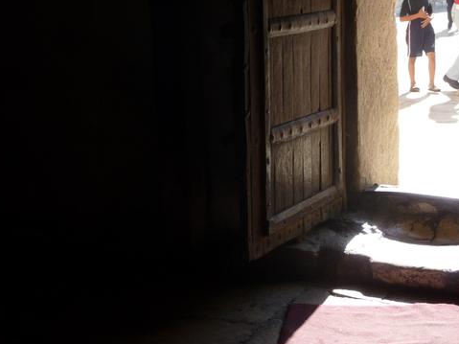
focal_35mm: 73
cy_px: 111
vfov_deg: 20.1
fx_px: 968
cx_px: 325
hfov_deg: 26.4
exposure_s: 1/160
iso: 100
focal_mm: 8.5
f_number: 4.2
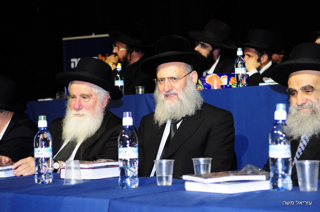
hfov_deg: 24.6
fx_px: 732
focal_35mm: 82
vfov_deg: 16.5
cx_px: 160
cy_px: 106
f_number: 4
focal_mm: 55
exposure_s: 1/80
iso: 800
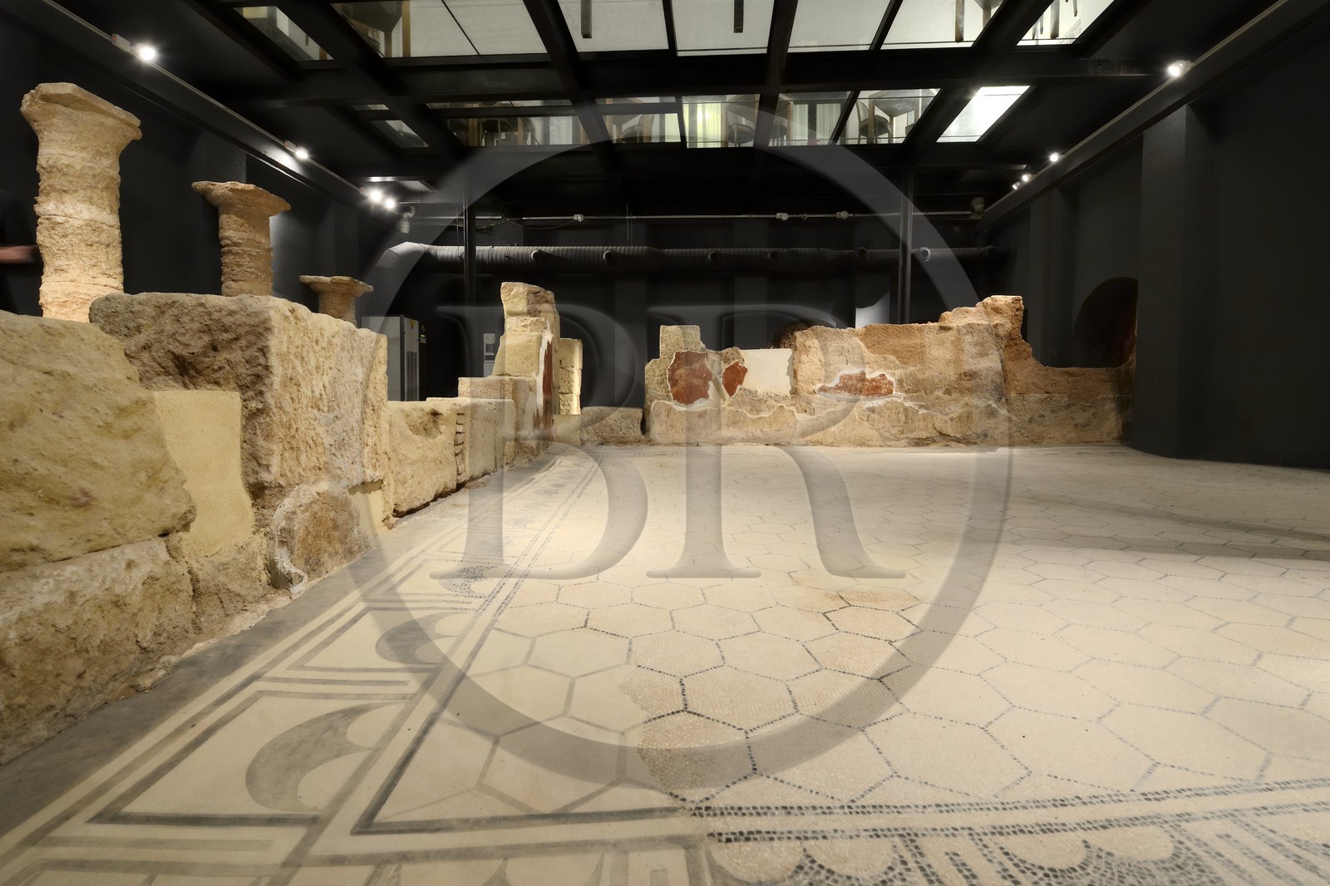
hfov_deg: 104.3
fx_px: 517
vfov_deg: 81.2
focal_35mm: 14
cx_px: 665
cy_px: 443
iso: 1600
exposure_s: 1/2.5
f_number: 8
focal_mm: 14
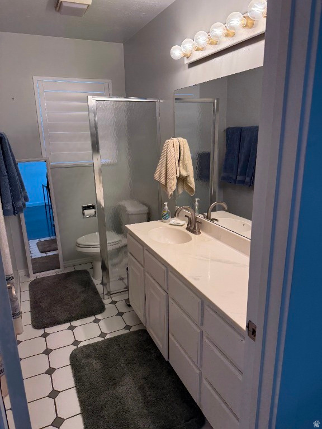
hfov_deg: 56.8
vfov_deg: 71.6
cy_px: 214
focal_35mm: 24
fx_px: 298
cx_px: 161
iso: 160
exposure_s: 1/235
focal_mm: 6.76
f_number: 1.78
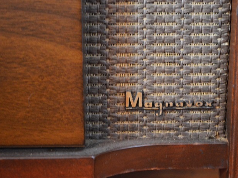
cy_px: 89
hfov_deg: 21.6
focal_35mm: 91
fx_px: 622
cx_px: 135
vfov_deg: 16.3
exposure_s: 1/6
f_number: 5.6
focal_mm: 55
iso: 3200
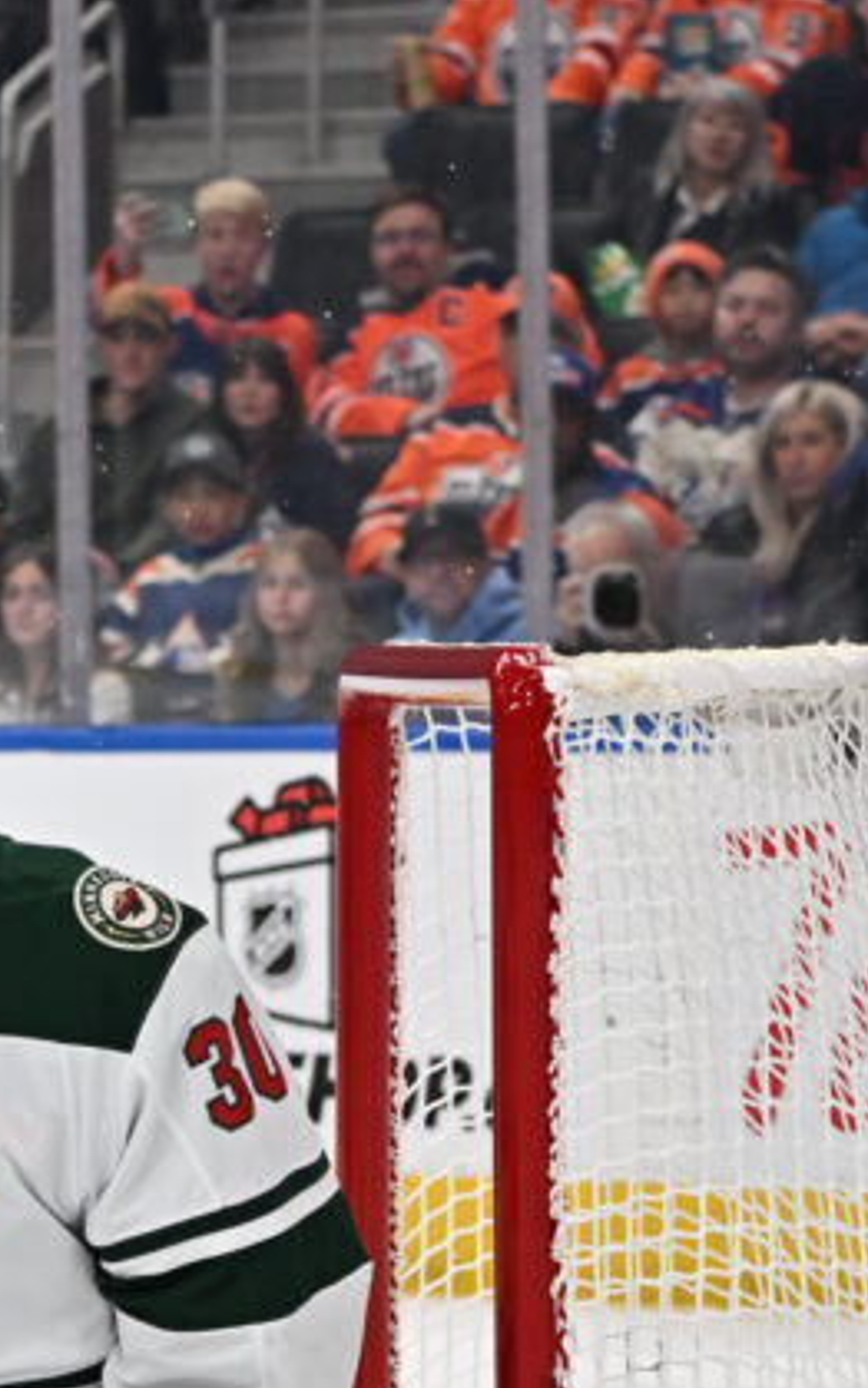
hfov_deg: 4.4
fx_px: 11275
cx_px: -427
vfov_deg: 7.0
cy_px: 1113
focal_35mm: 298
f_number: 4.5
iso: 1600
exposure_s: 1/800
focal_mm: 102
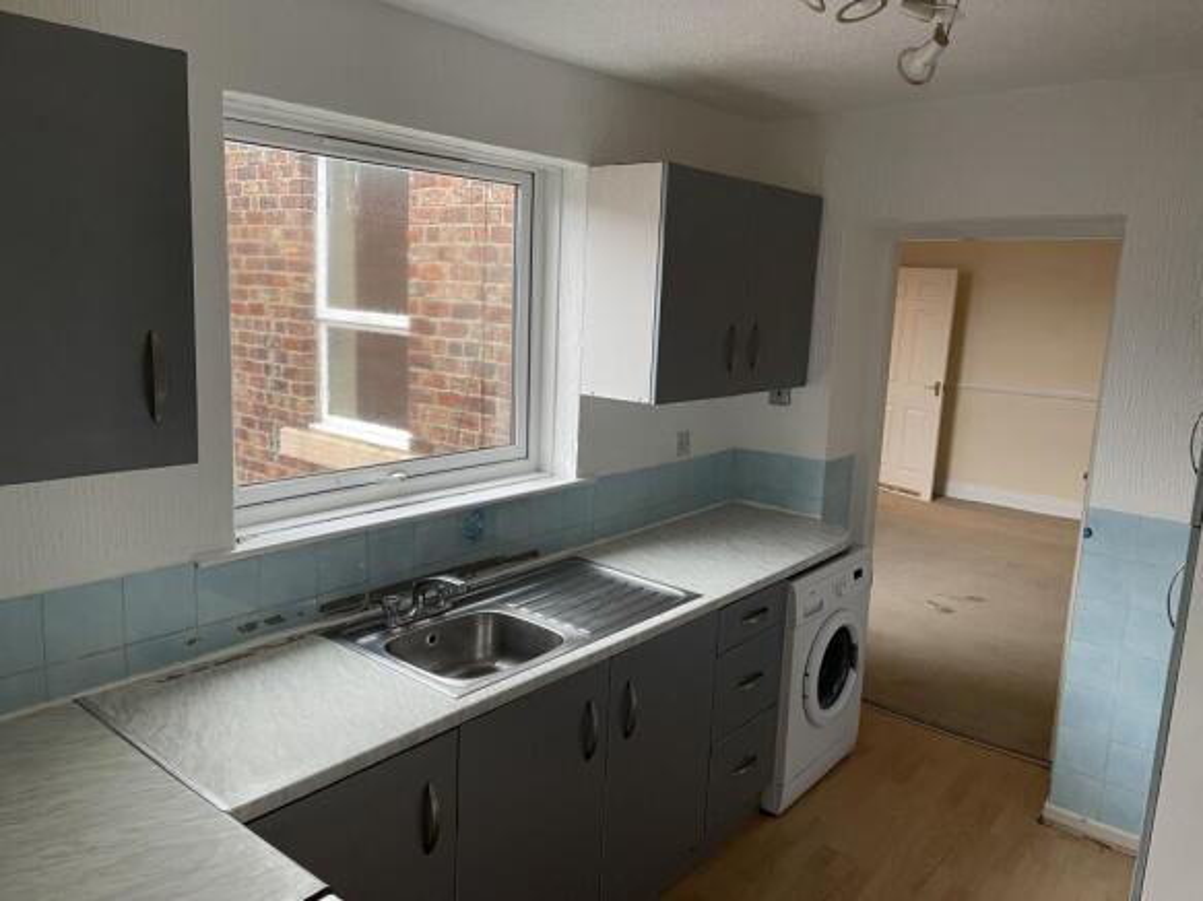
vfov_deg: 53.0
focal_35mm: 26
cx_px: 602
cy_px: 450
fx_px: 903
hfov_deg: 67.3
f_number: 1.6
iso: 200
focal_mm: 5.1
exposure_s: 1/60
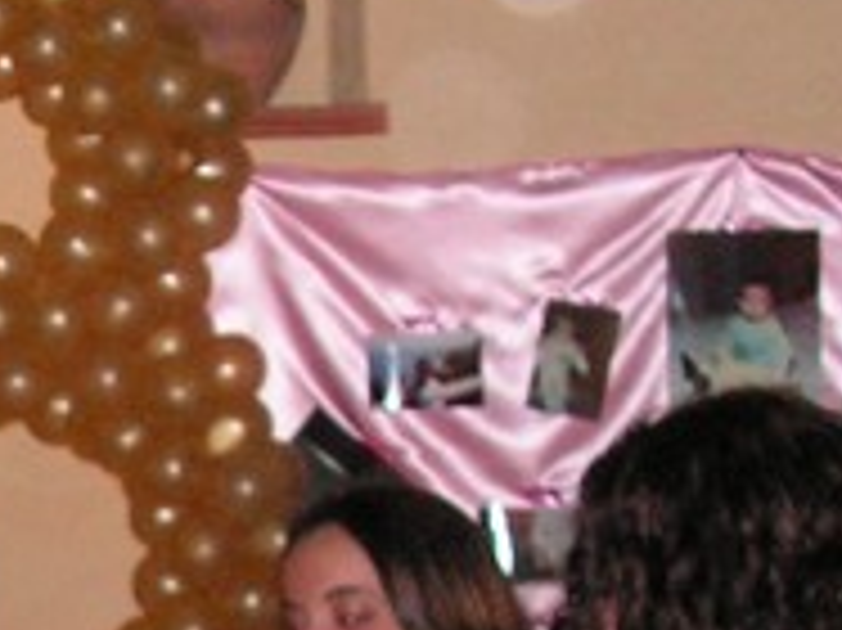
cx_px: -347
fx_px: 5202
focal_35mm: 214
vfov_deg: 6.8
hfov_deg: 9.1
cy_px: 922
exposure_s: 1/40
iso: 200
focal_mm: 8.4
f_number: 3.2
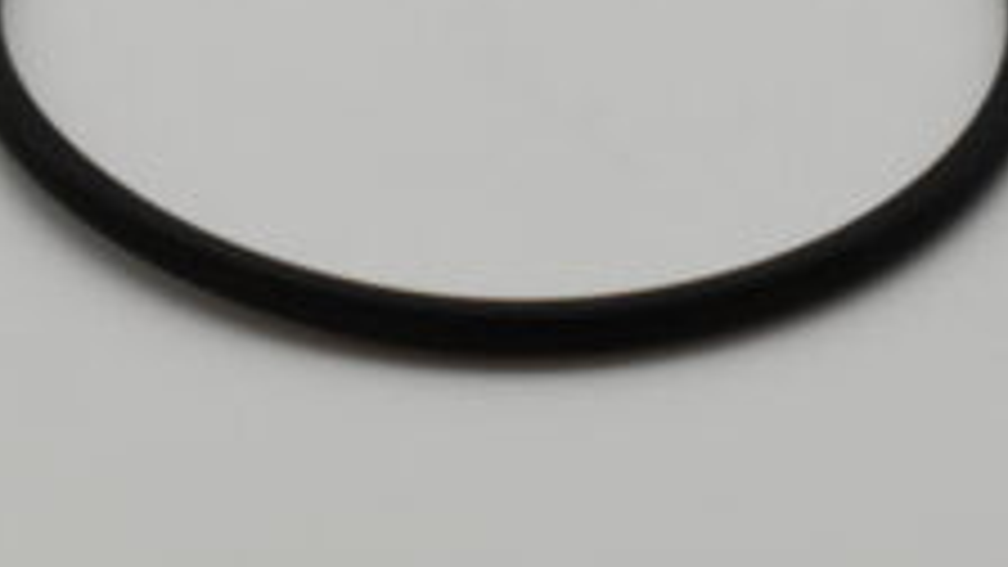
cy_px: -171
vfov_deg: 6.8
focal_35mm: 177
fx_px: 4731
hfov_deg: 12.2
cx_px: 468
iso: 1600
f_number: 8
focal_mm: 42
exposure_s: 1/2500
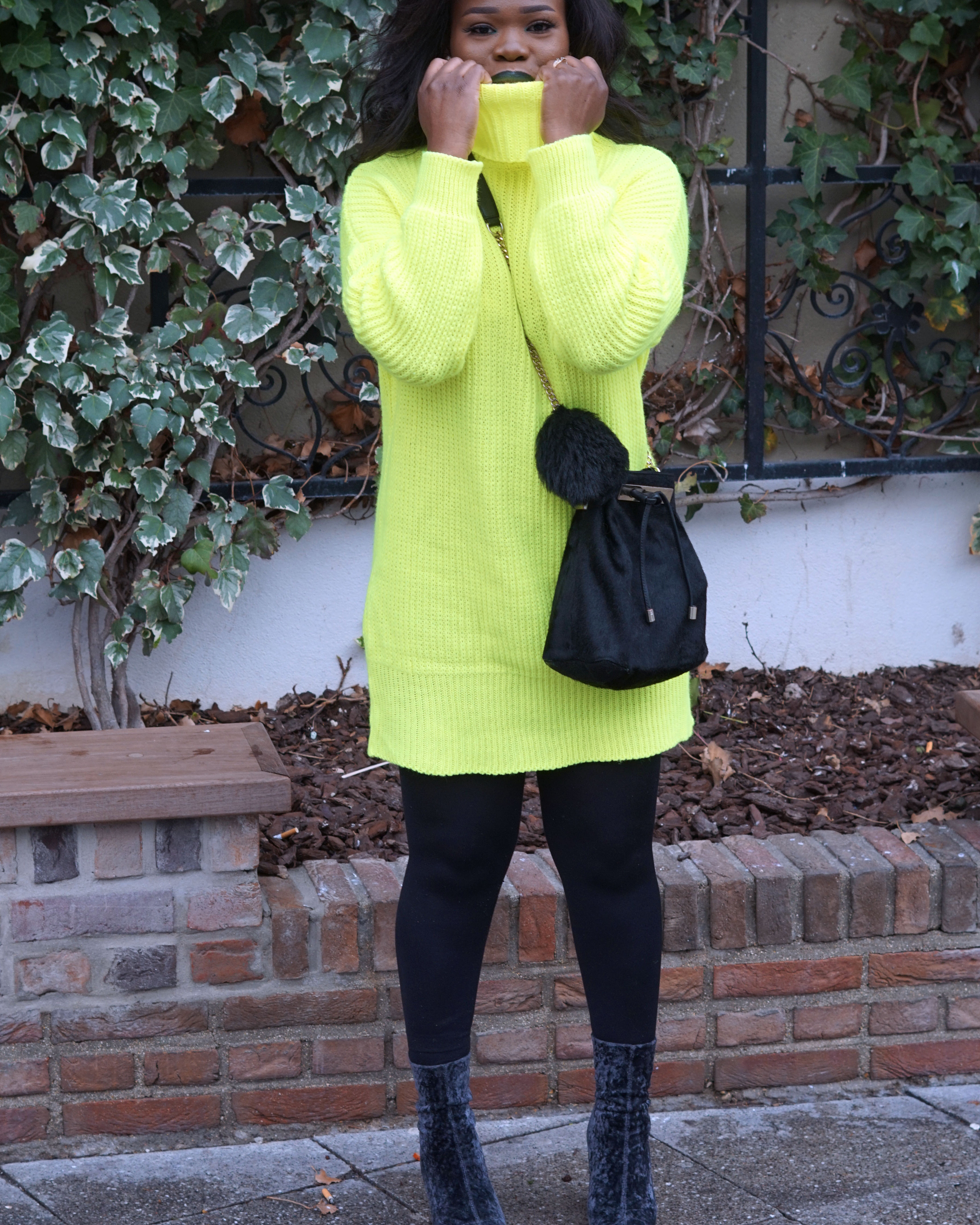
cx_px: 490
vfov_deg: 22.5
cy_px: 528
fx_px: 3082
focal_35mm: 85
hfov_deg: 18.1
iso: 250
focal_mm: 50
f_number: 5
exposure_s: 1/100
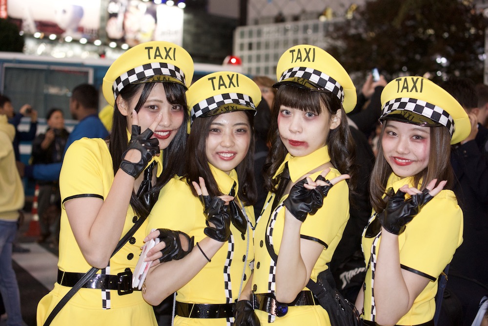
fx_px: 705
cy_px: 163
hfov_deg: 38.2
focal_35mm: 52
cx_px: 244
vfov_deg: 26.0
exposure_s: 1/100
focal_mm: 35
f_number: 2.5
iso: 800
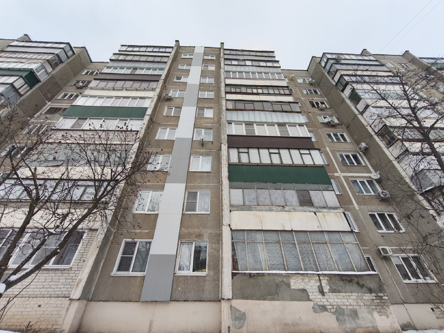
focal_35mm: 15
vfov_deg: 81.7
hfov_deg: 98.2
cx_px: 222
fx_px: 192
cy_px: 166
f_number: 2.2
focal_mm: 1.91
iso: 50
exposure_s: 1/680
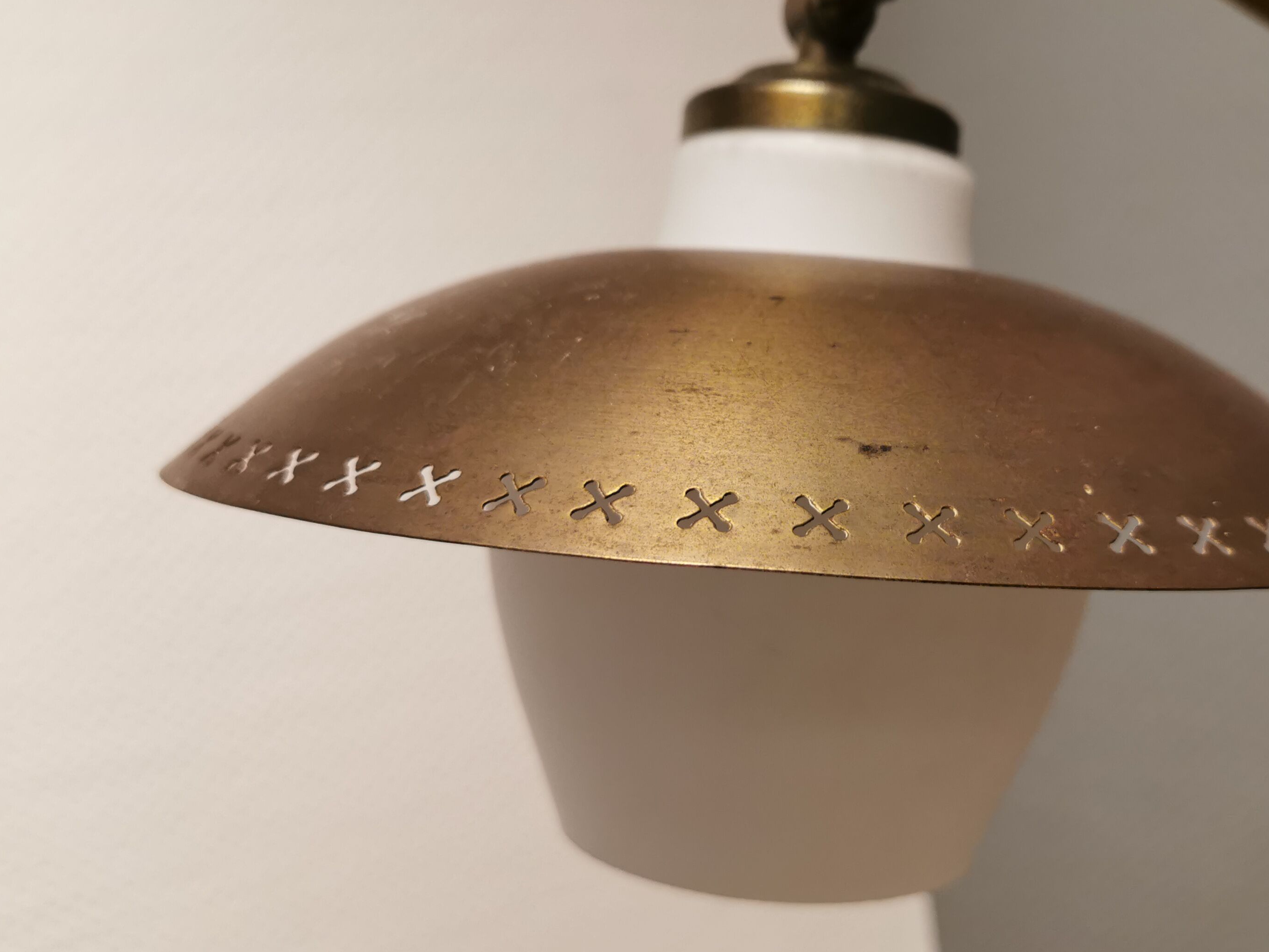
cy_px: 438
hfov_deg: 50.7
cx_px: 811
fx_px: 1320
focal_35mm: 36
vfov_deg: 39.6
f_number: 1.6
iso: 125
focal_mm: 5.56
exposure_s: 1/50
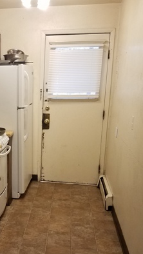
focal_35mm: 46
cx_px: 10
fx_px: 310
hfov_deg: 25.1
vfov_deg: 44.3
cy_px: 154
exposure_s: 1/60
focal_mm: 4.2
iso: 160
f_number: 1.7
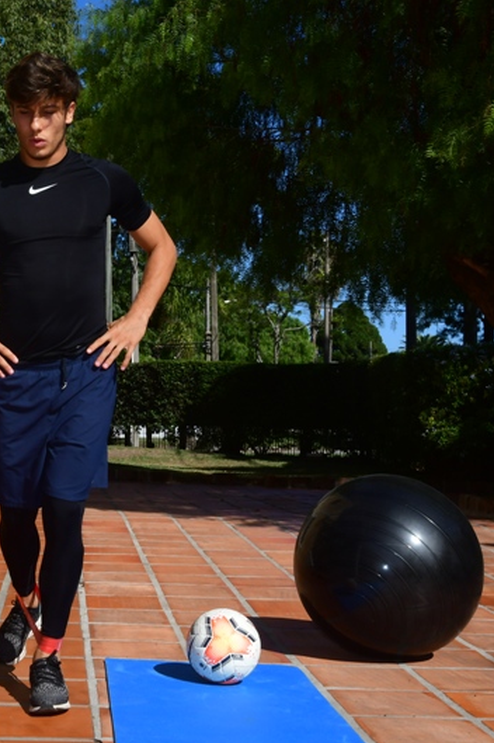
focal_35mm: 59
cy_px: 373
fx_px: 1216
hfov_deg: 22.3
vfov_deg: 34.0
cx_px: 38
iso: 320
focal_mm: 26
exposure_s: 1/250
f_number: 18
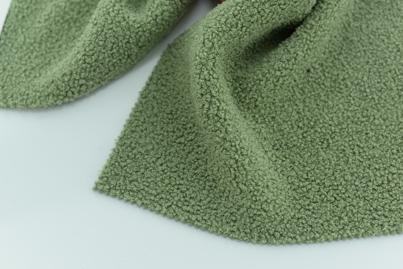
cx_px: 202
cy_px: 134
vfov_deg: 27.0
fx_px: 560
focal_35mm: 50
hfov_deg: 39.6
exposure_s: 1/125
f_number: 3.5
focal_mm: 50
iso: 100
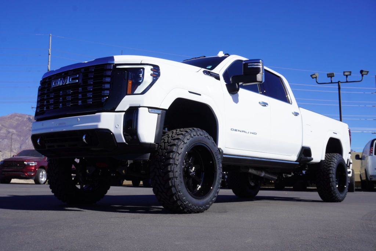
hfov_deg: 49.5
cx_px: 188
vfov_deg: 34.3
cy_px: 126
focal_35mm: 39
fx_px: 408
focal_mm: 26
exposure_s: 1/160
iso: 100
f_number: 11
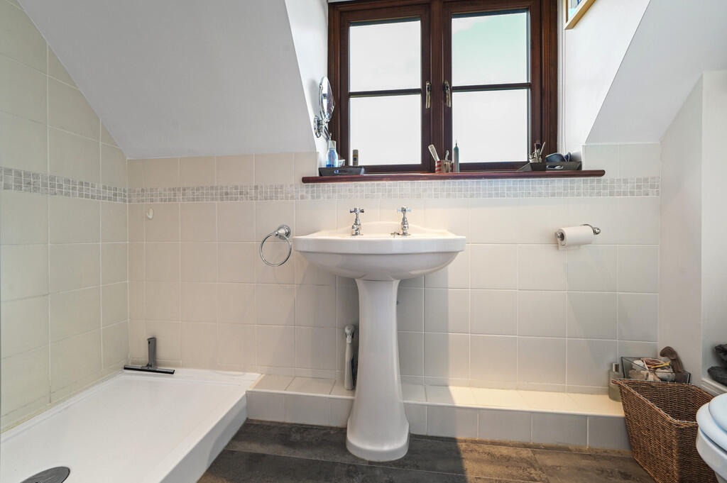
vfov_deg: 81.1
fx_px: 282
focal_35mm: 14
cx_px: 364
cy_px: 242
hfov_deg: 104.3
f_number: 8
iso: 400
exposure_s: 1
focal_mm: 14
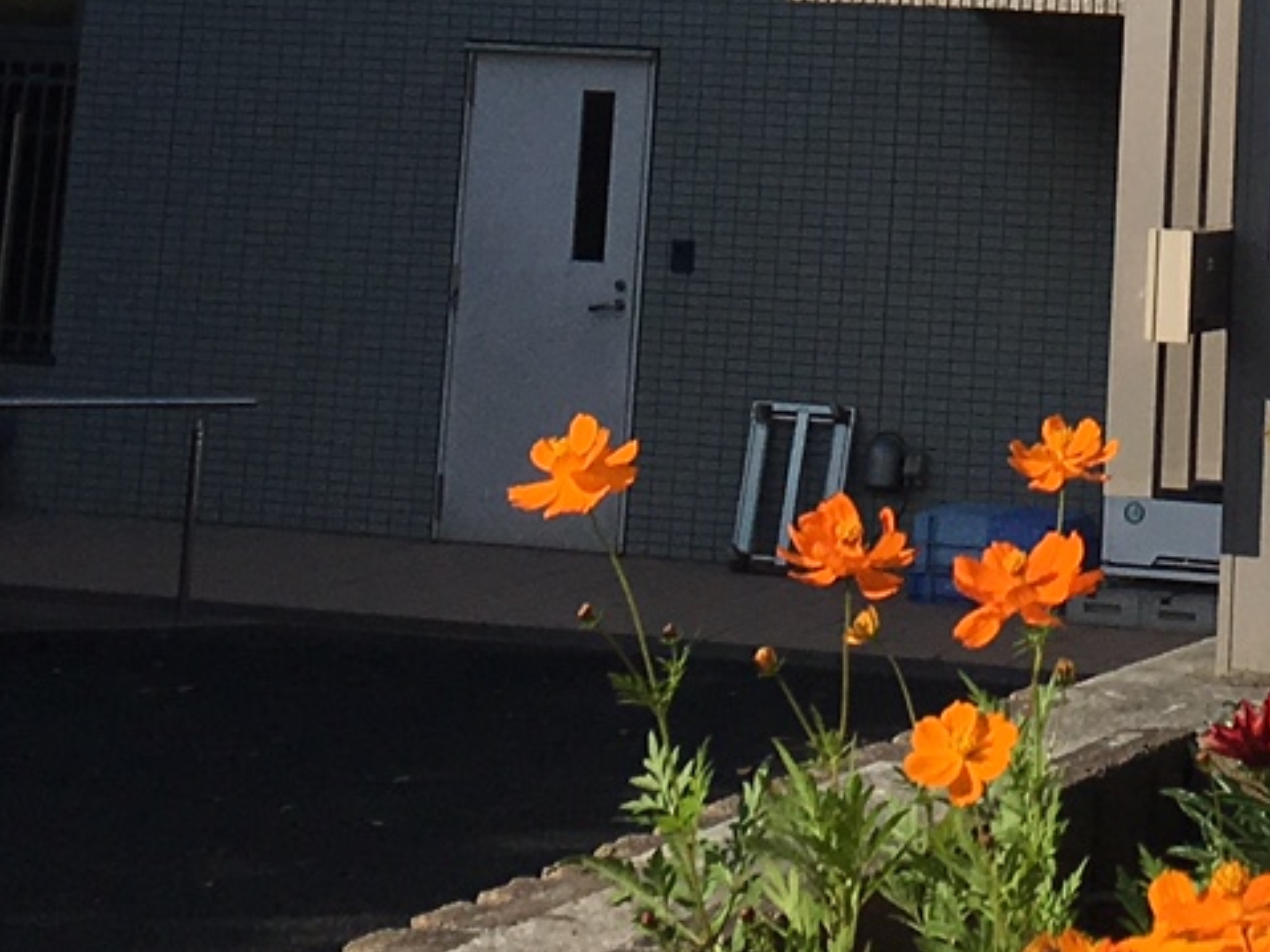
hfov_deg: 15.9
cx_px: 1249
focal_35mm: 122
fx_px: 4475
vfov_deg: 11.2
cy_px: -870
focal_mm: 4.15
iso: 25
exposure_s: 1/3344
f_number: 2.2
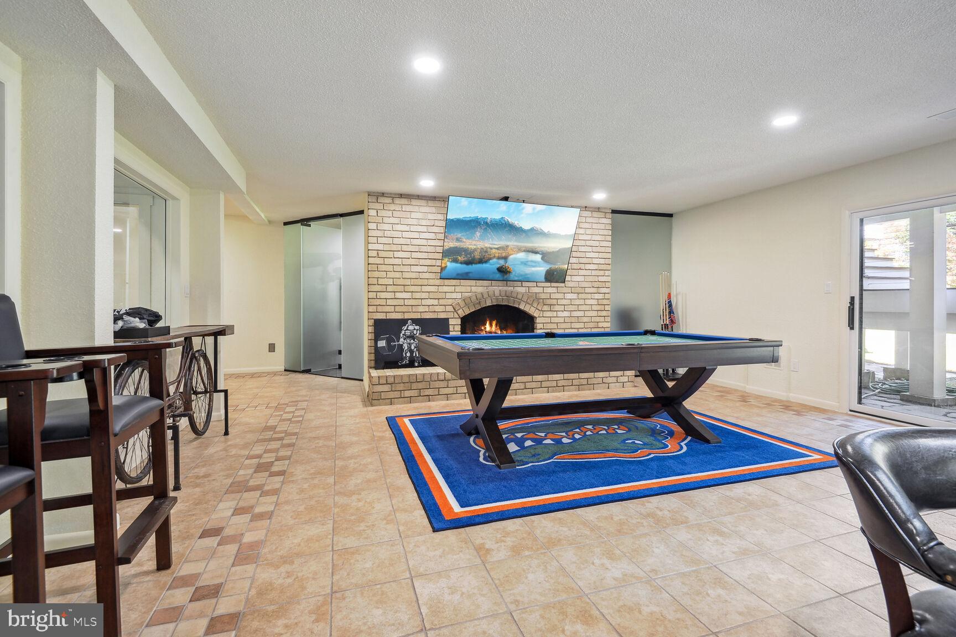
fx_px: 425
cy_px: 318
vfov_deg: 73.7
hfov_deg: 96.7
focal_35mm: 16
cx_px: 478
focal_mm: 16
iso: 200
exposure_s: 1/5
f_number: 10
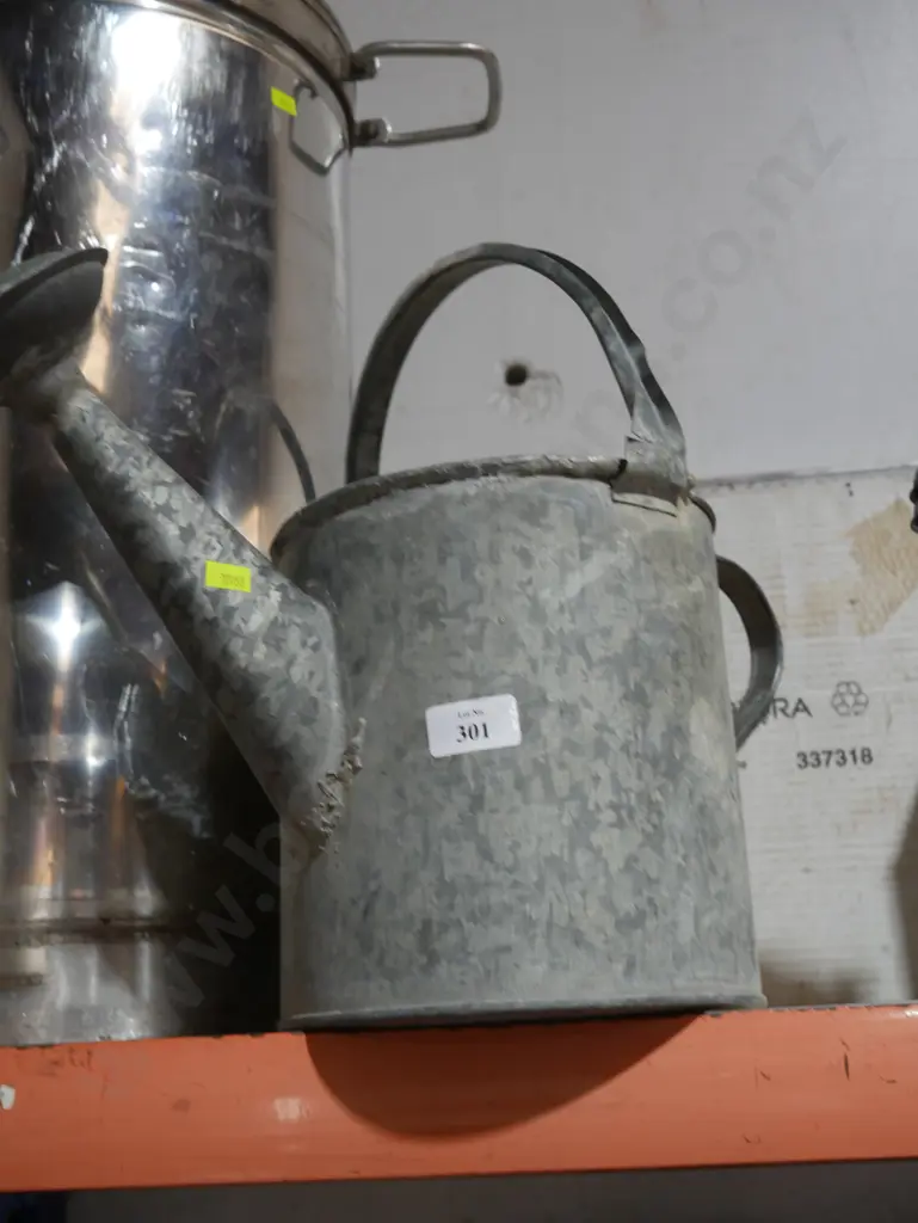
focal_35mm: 42
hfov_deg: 34.4
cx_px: 459
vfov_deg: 44.8
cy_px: 612
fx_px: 1484
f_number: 4.6
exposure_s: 1/60
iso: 640
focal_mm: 21
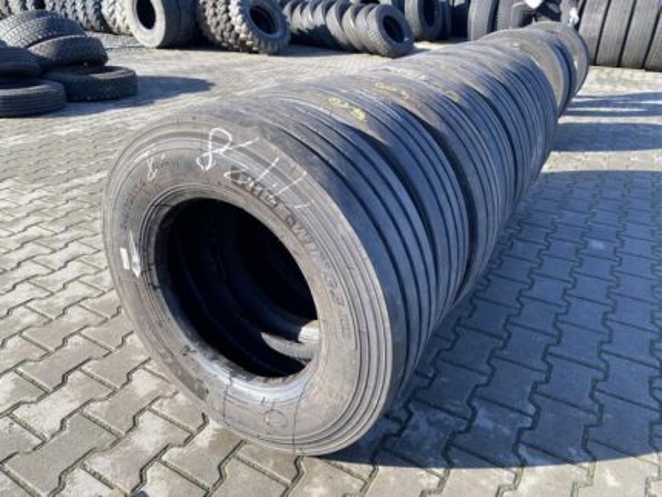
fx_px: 498
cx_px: 331
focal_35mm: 26
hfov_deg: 67.3
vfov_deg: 53.1
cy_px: 248
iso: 32
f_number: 1.8
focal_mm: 4.25
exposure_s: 1/522
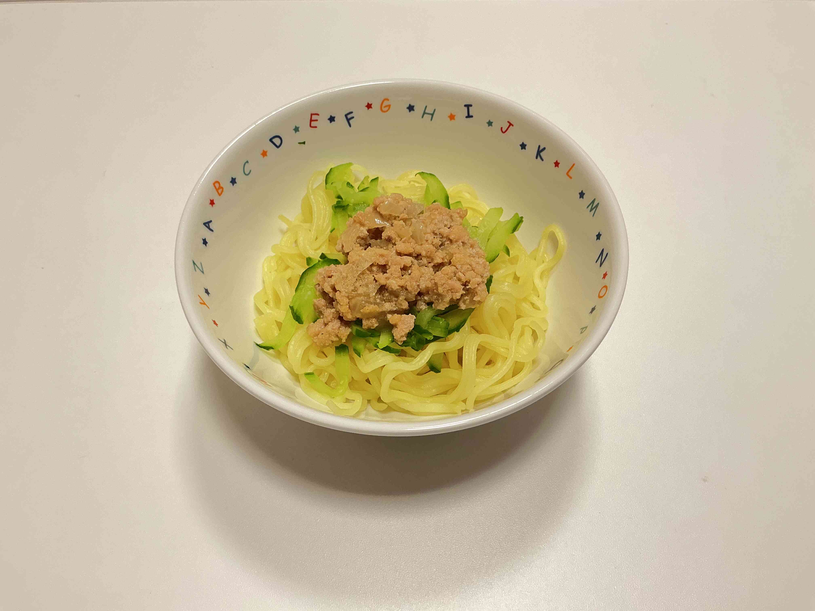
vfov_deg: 48.2
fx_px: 683
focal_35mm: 29
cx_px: 408
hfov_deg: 61.7
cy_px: 306
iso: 50
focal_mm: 3
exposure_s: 1/60
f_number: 1.8
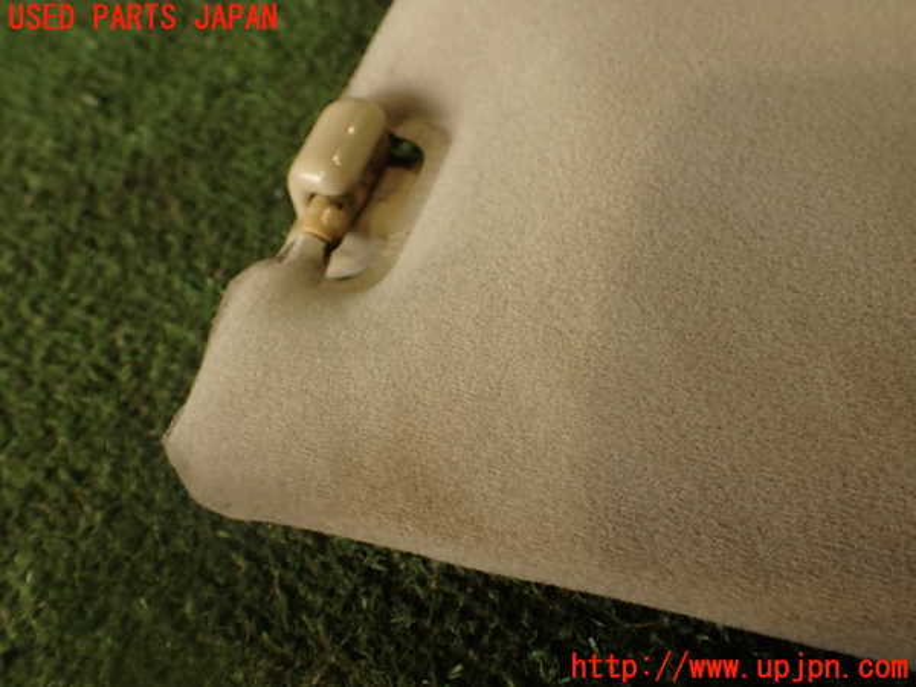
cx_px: 458
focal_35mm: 32
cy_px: 344
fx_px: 847
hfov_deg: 56.8
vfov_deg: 44.2
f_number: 2.4
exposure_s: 1/60
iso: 125
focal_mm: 5.79
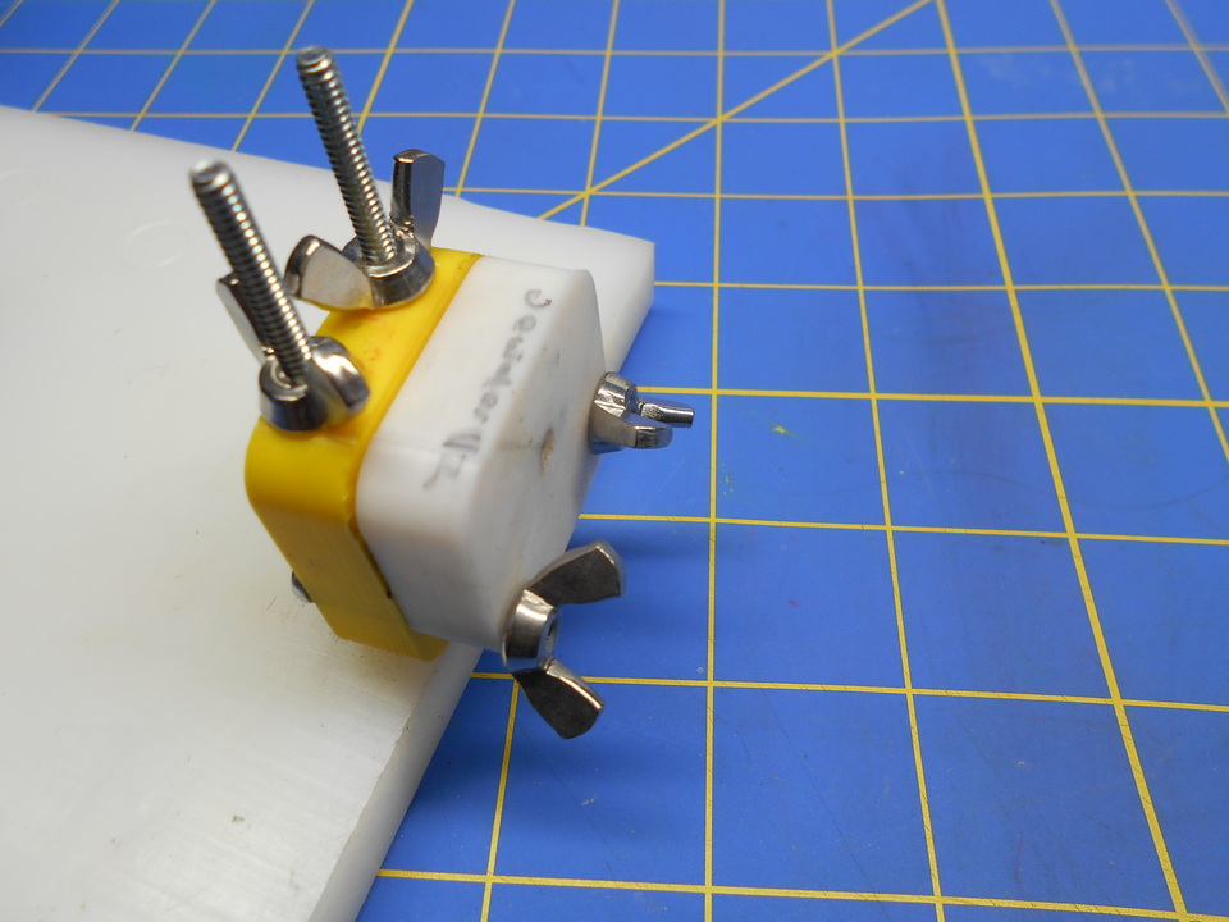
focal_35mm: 26
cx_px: 614
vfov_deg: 53.1
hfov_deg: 67.3
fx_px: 923
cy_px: 461
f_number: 3.2
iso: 80
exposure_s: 1/125
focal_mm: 4.6
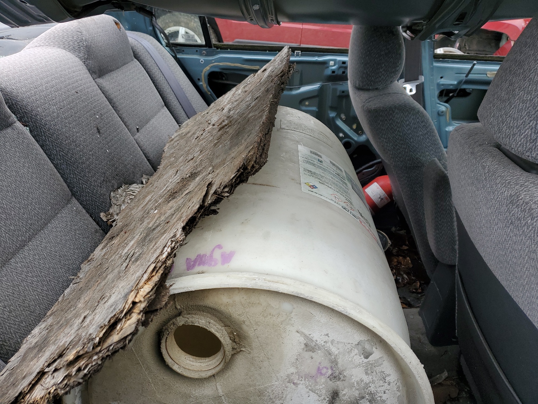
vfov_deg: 53.1
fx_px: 404
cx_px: 269
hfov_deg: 67.3
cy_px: 202
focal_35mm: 26
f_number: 1.5
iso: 50
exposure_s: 1/303
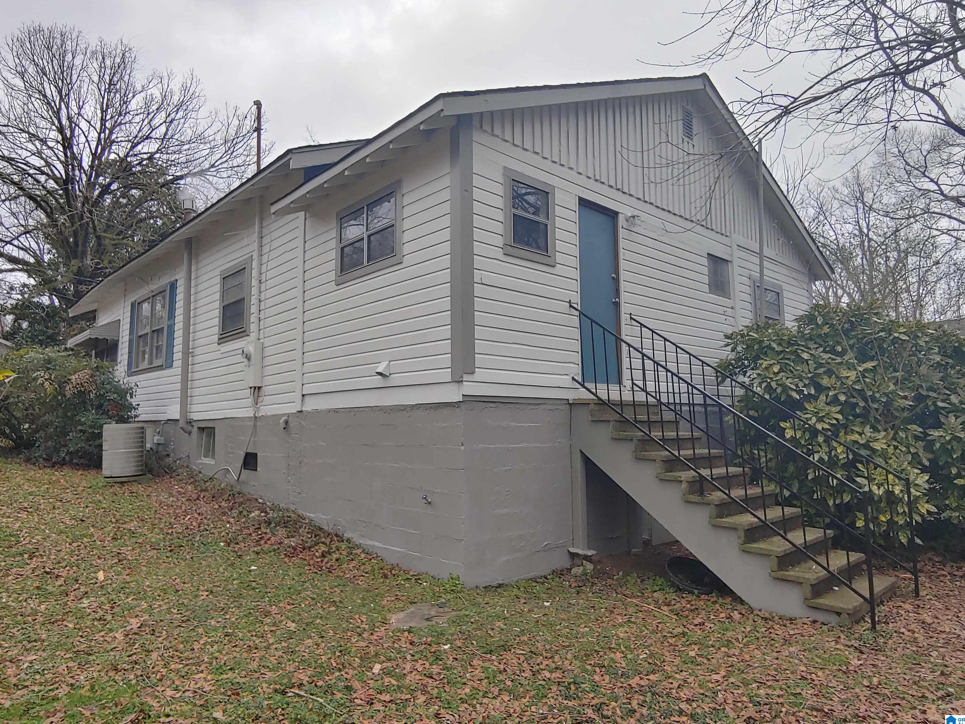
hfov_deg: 79.0
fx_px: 585
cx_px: 478
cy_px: 350
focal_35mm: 21
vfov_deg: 63.4
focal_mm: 2.18
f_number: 1.9
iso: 50
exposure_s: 1/253
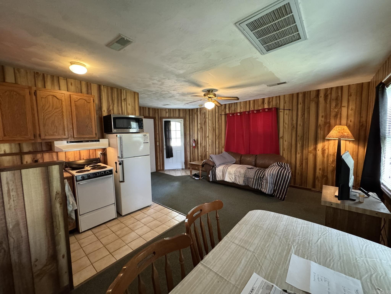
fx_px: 158
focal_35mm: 14
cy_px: 147
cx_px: 196
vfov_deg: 85.7
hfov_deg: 102.1
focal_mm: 2.22
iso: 640
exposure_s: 1/60
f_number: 2.2
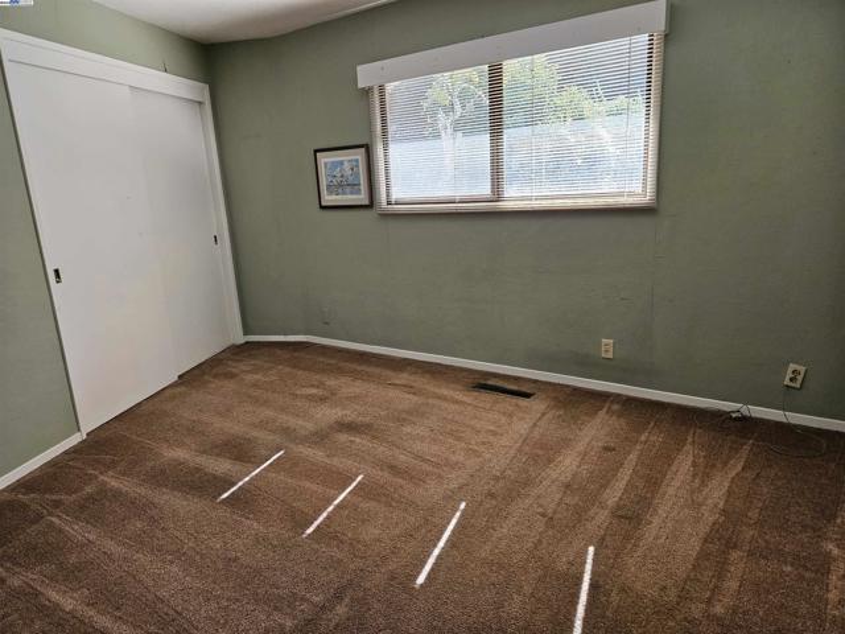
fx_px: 561
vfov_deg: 58.9
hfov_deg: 73.9
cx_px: 422
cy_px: 317
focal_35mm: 23
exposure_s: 1/120
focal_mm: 5.4
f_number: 1.8
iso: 400
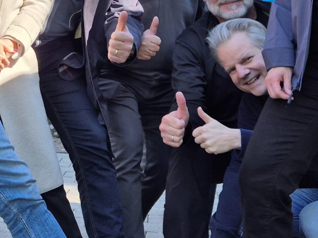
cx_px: 31
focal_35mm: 81
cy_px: 19
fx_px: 744
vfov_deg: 17.9
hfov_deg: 23.5
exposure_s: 1/417
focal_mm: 5.4
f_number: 1.8
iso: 25
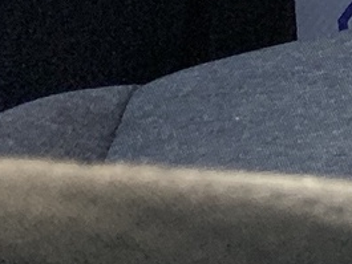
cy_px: -715
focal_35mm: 201
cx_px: 1283
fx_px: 2045
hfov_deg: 7.6
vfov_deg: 6.3
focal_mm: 4.25
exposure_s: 1/120
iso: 64
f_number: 1.8
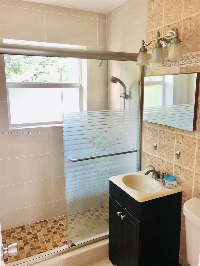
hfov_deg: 49.7
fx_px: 216
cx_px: 100
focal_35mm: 28
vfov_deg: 63.4
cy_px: 133
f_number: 1.8
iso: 40
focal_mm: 4
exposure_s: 1/15
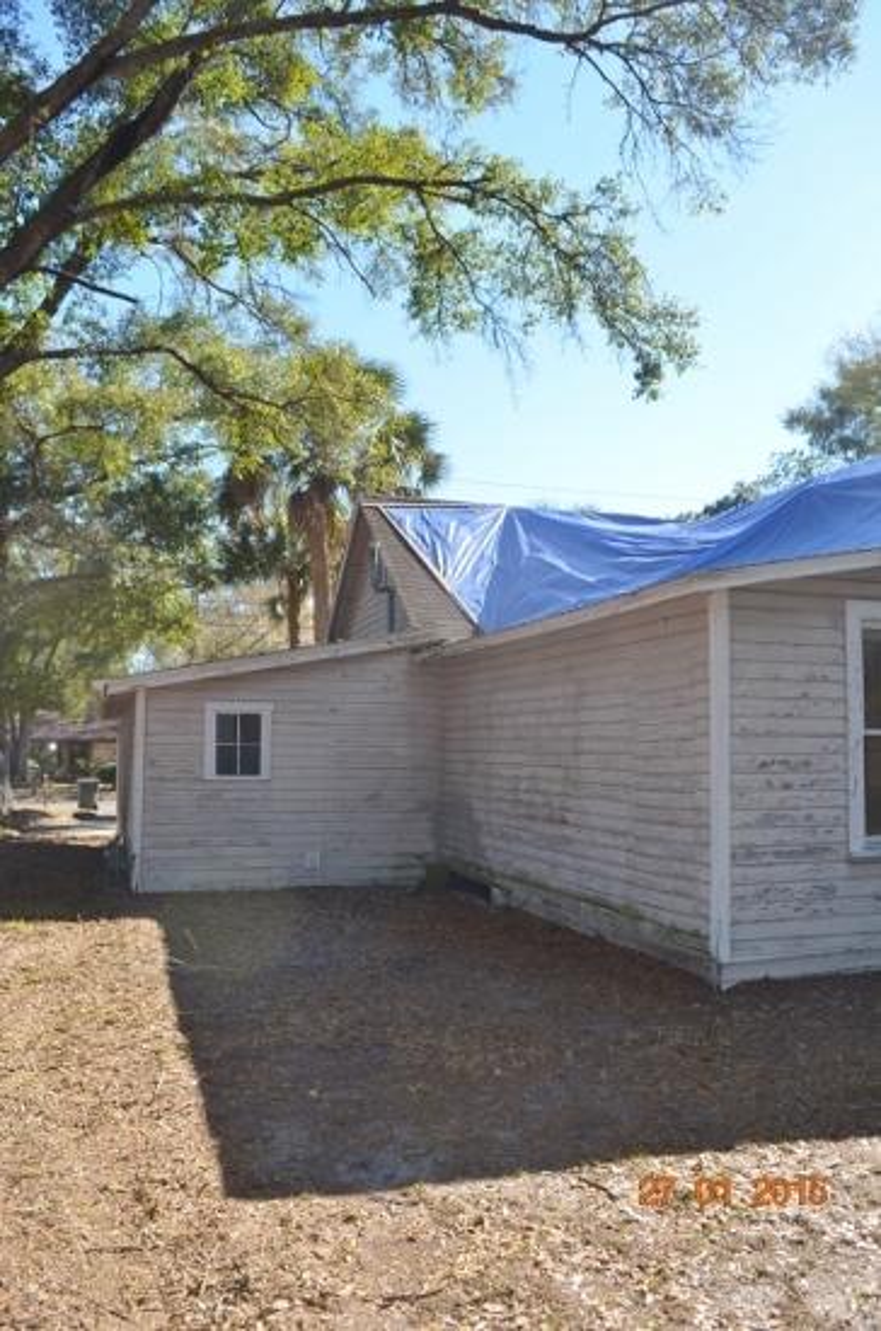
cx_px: 440
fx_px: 996
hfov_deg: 47.7
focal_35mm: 27
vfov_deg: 67.5
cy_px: 666
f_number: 5.6
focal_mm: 18
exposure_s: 1/200
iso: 100
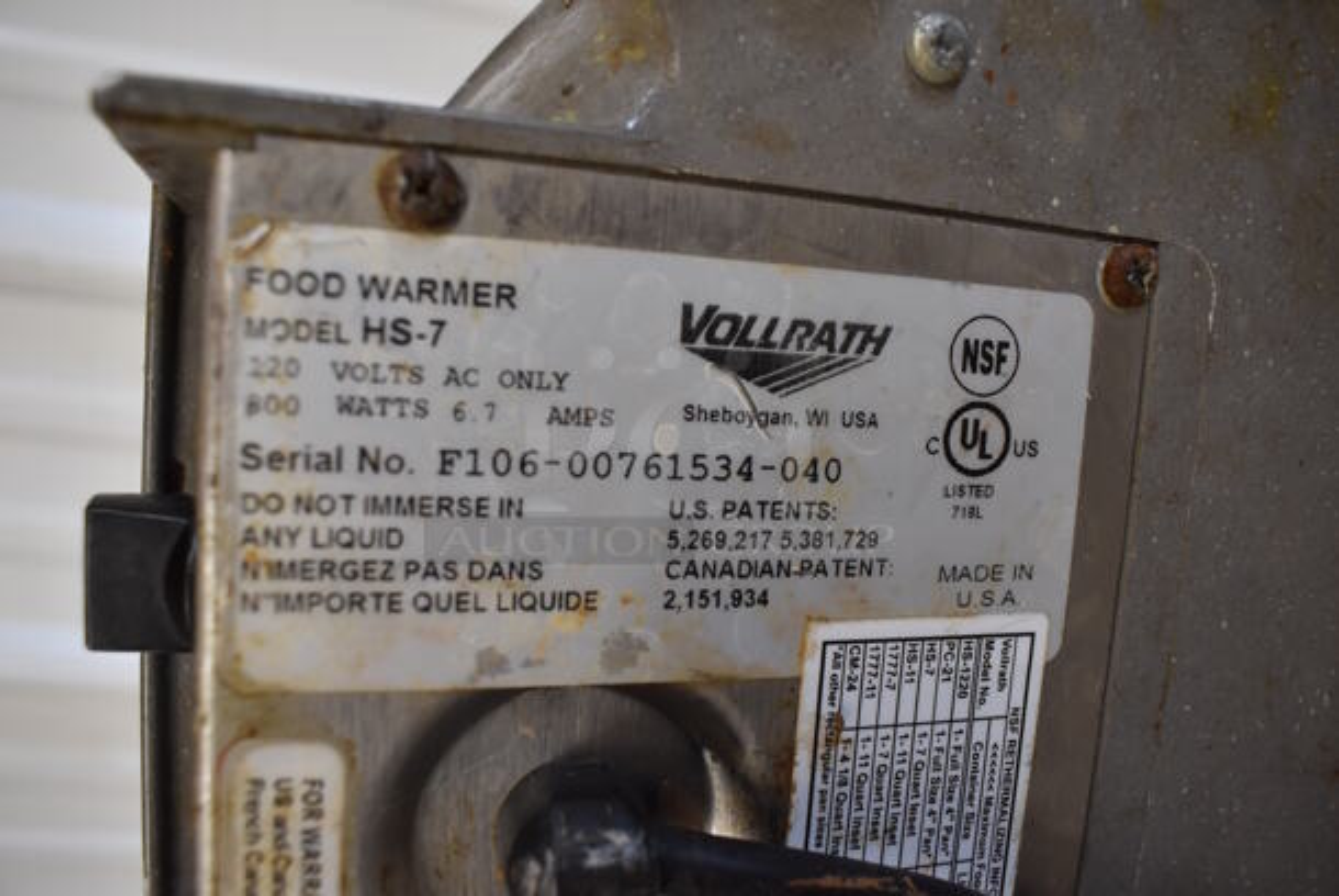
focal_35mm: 27
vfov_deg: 48.0
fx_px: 1005
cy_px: 448
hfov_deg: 67.3
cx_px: 670
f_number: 5.6
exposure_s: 1/60
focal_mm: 18
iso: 800
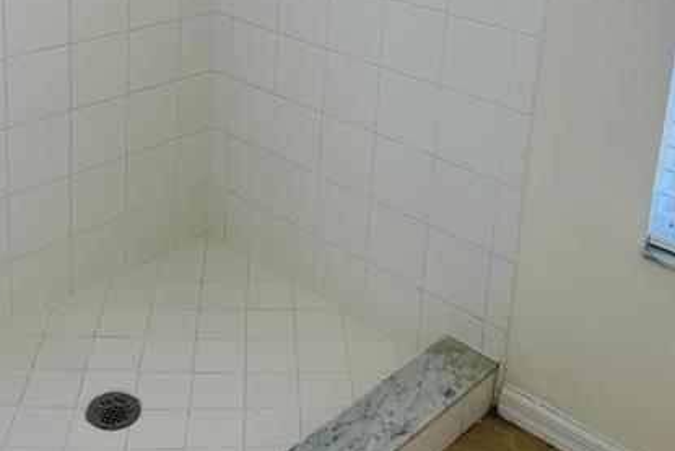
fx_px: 938
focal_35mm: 50
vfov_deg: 25.8
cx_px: 312
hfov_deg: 39.6
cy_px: 16
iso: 80
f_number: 1.6
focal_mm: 4.2
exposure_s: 1/121
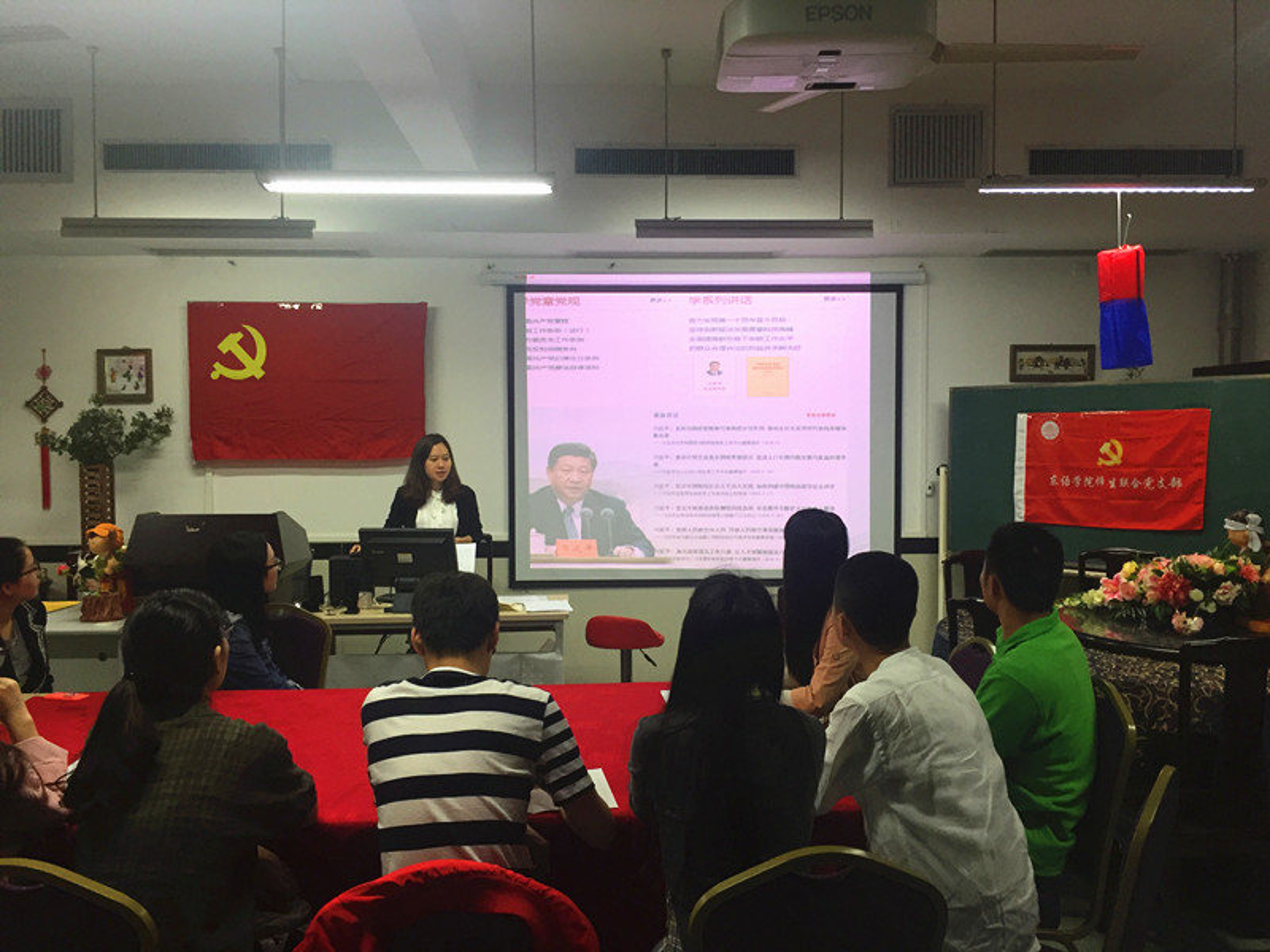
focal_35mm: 29
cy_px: 476
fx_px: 1064
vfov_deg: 48.2
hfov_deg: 61.7
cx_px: 635
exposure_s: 1/33
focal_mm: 4.15
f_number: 2.2
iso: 64
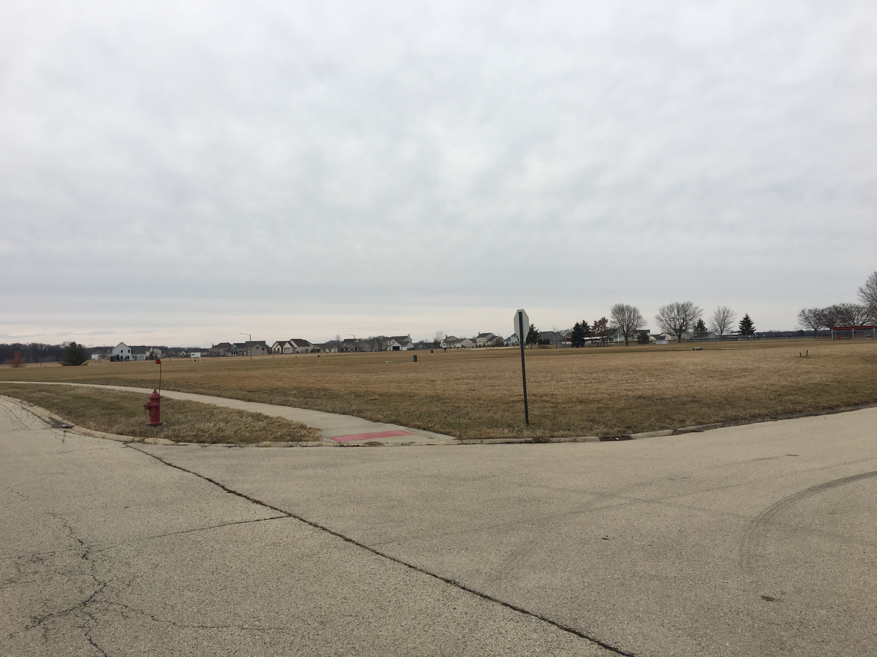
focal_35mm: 29
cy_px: 328
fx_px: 735
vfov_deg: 48.2
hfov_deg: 61.7
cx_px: 438
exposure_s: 1/1304
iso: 25
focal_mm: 4.15
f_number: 2.2
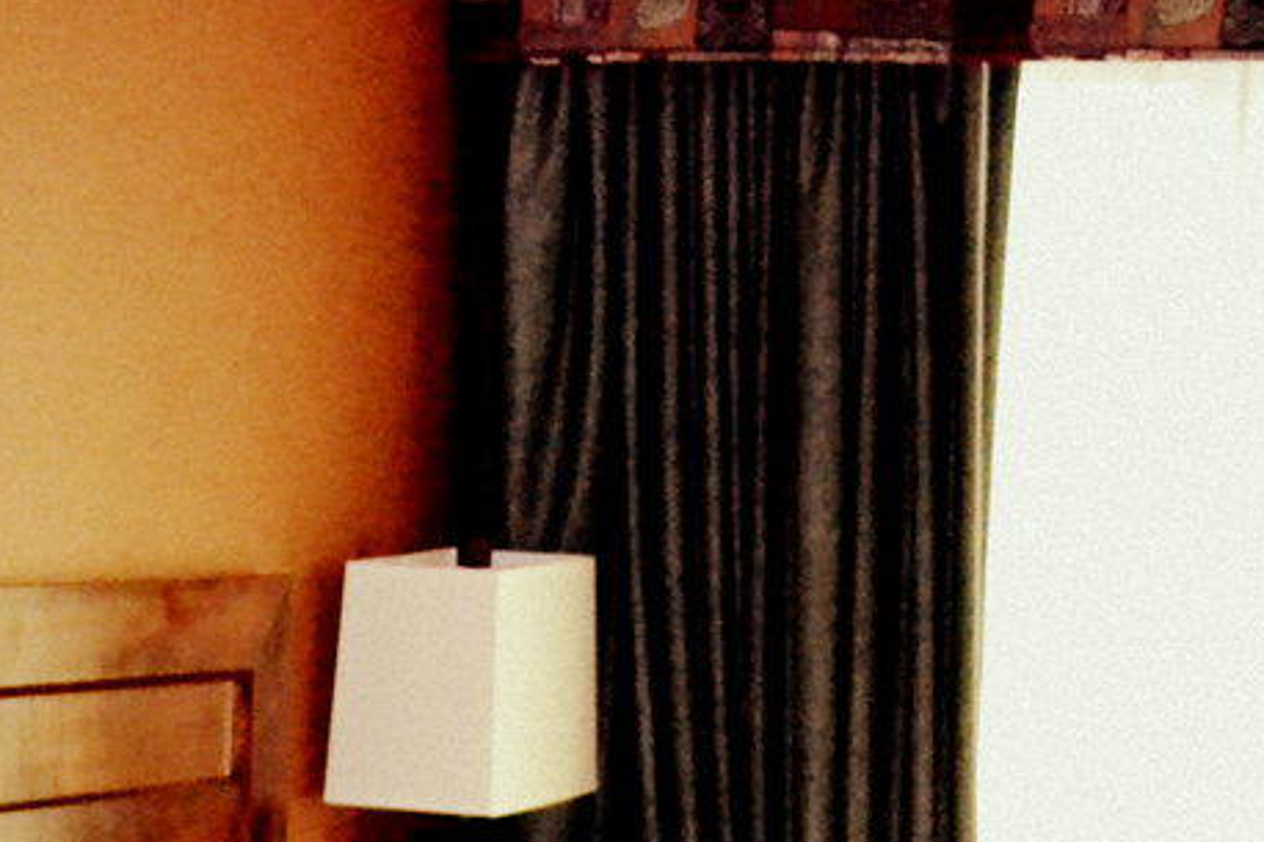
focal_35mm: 161
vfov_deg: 8.2
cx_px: 149
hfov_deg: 12.7
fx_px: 5651
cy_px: 1487
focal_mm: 24
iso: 3200
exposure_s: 1/60
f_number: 4
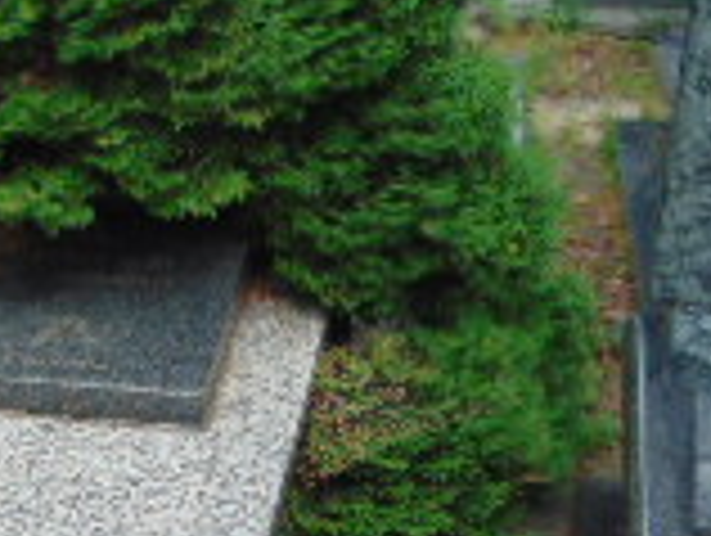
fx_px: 2078
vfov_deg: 14.4
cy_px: 590
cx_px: 166
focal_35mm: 101
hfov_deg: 19.3
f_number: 3
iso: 80
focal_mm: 4.5
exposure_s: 1/500
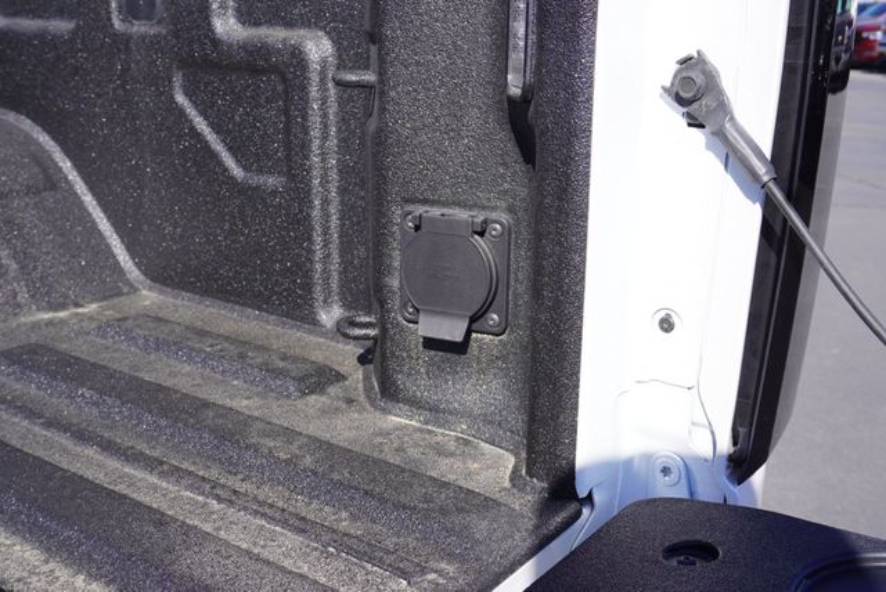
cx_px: 443
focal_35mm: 40
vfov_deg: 33.1
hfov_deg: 47.9
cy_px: 296
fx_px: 998
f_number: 9
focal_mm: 27
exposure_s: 1/125
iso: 100
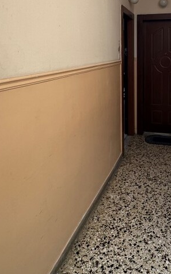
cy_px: 75
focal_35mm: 32
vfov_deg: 57.2
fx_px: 239
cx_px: 131
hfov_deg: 38.3
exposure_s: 1/99
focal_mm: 2.22
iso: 50
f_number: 2.2
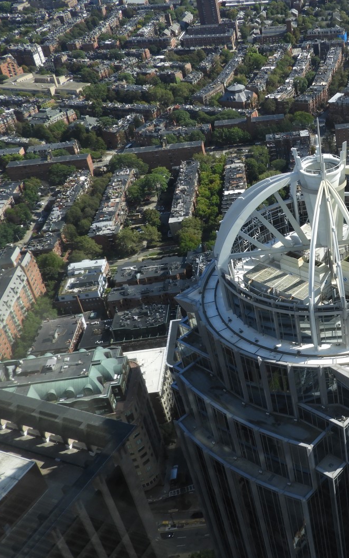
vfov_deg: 46.2
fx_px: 654
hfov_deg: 28.2
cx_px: 345
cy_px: 277
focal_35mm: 43
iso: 100
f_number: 3.5
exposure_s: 1/800
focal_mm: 5.4
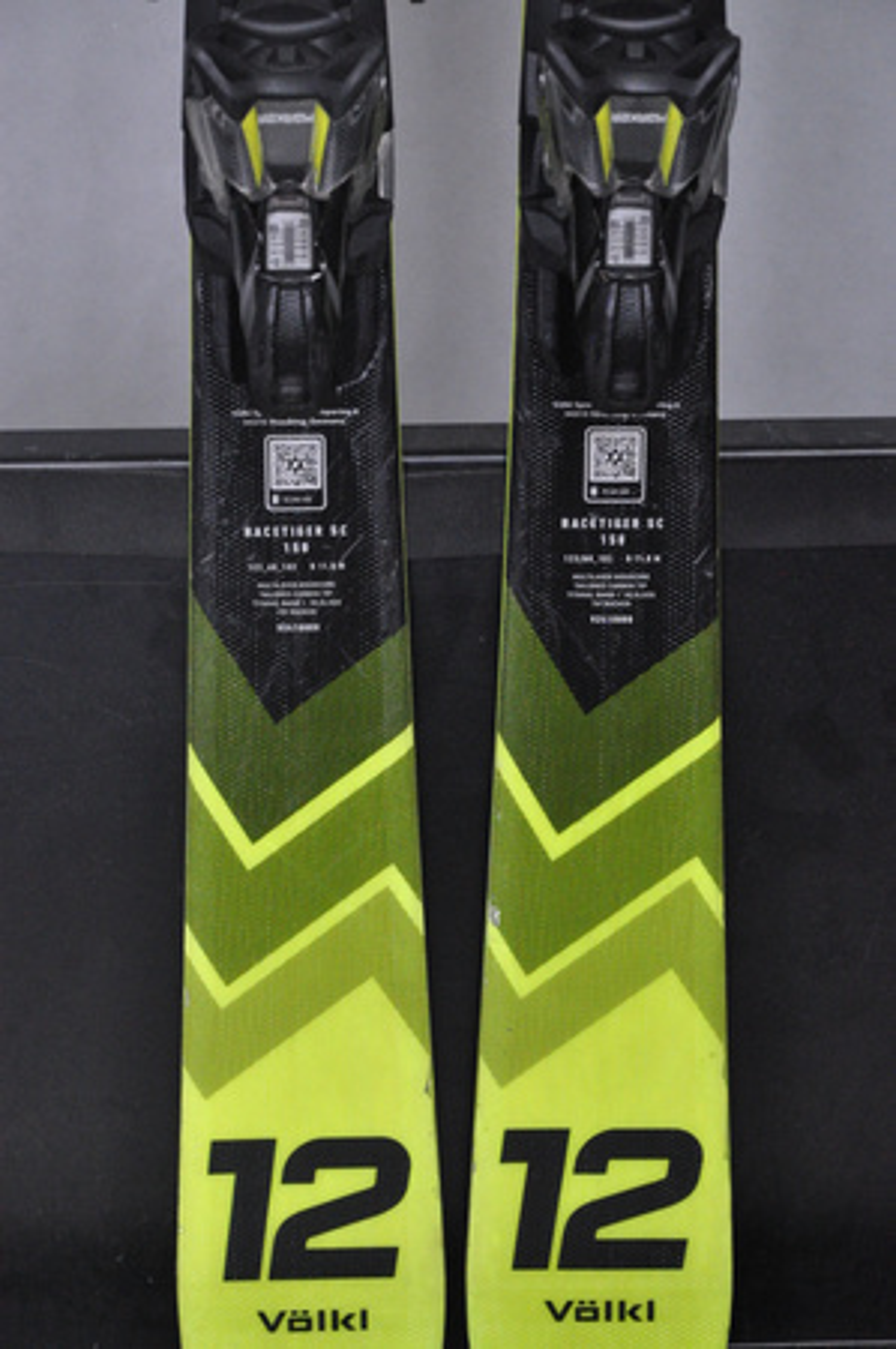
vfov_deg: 16.1
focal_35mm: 128
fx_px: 4771
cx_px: 448
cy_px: 674
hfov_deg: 10.7
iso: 3200
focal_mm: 85
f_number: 8
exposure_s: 1/125
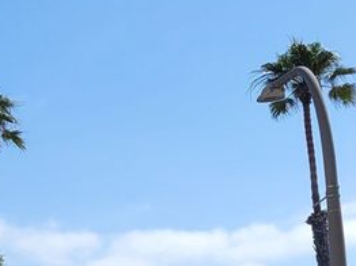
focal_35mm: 59
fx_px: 606
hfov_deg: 32.0
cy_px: 158
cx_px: 83
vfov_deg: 24.7
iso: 40
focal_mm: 5.4
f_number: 1.8
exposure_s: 1/3333
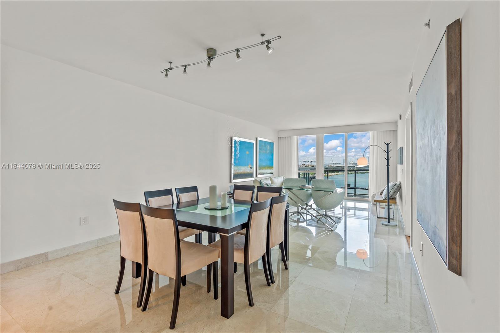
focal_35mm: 16
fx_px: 222
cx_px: 250
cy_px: 166
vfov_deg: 73.7
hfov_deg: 96.7
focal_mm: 16
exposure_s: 1/6
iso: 800
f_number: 8
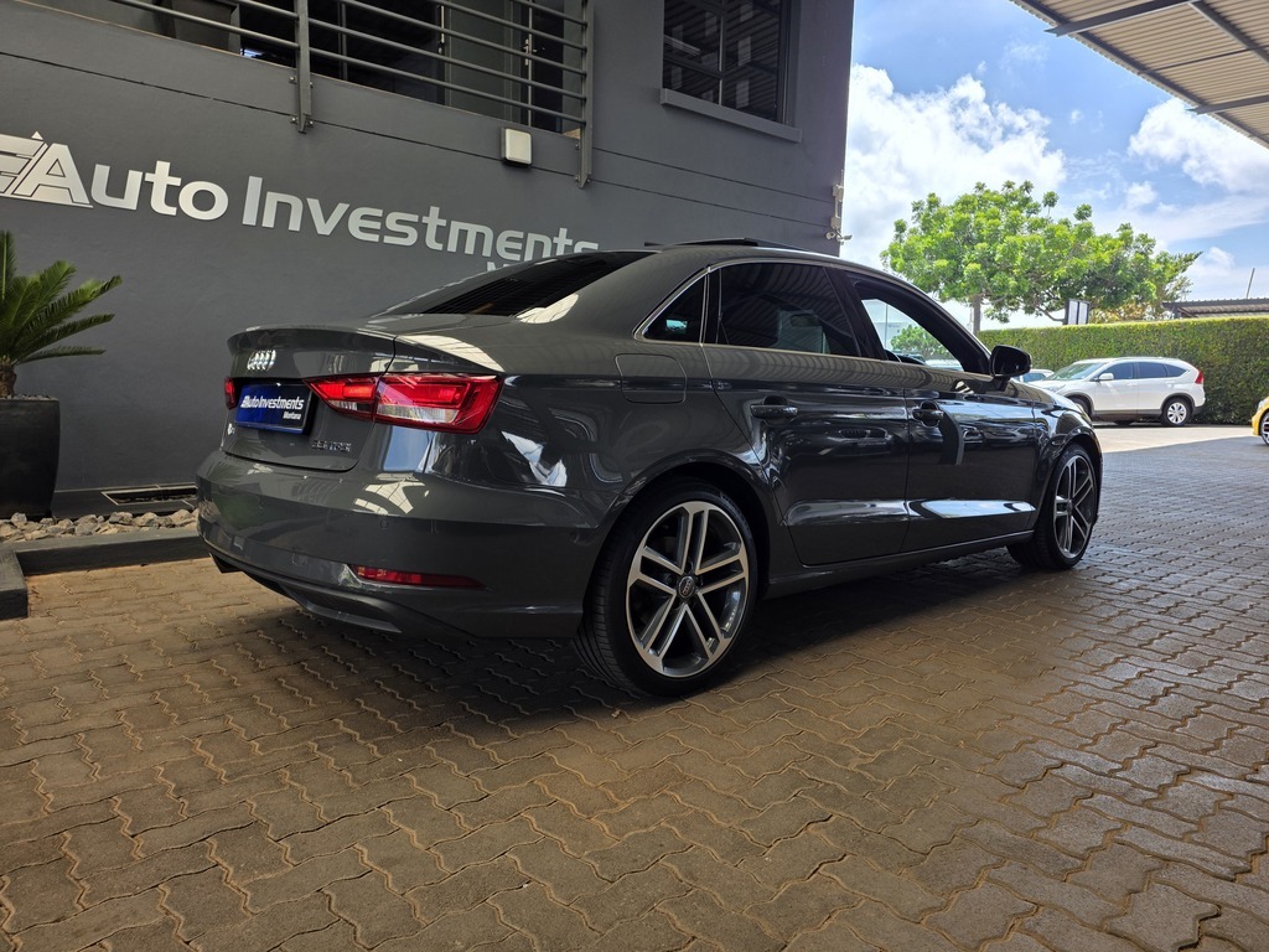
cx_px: 634
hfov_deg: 73.9
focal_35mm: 23
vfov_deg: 58.9
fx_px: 843
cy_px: 476
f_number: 1.7
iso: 80
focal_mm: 6.25
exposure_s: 1/1361
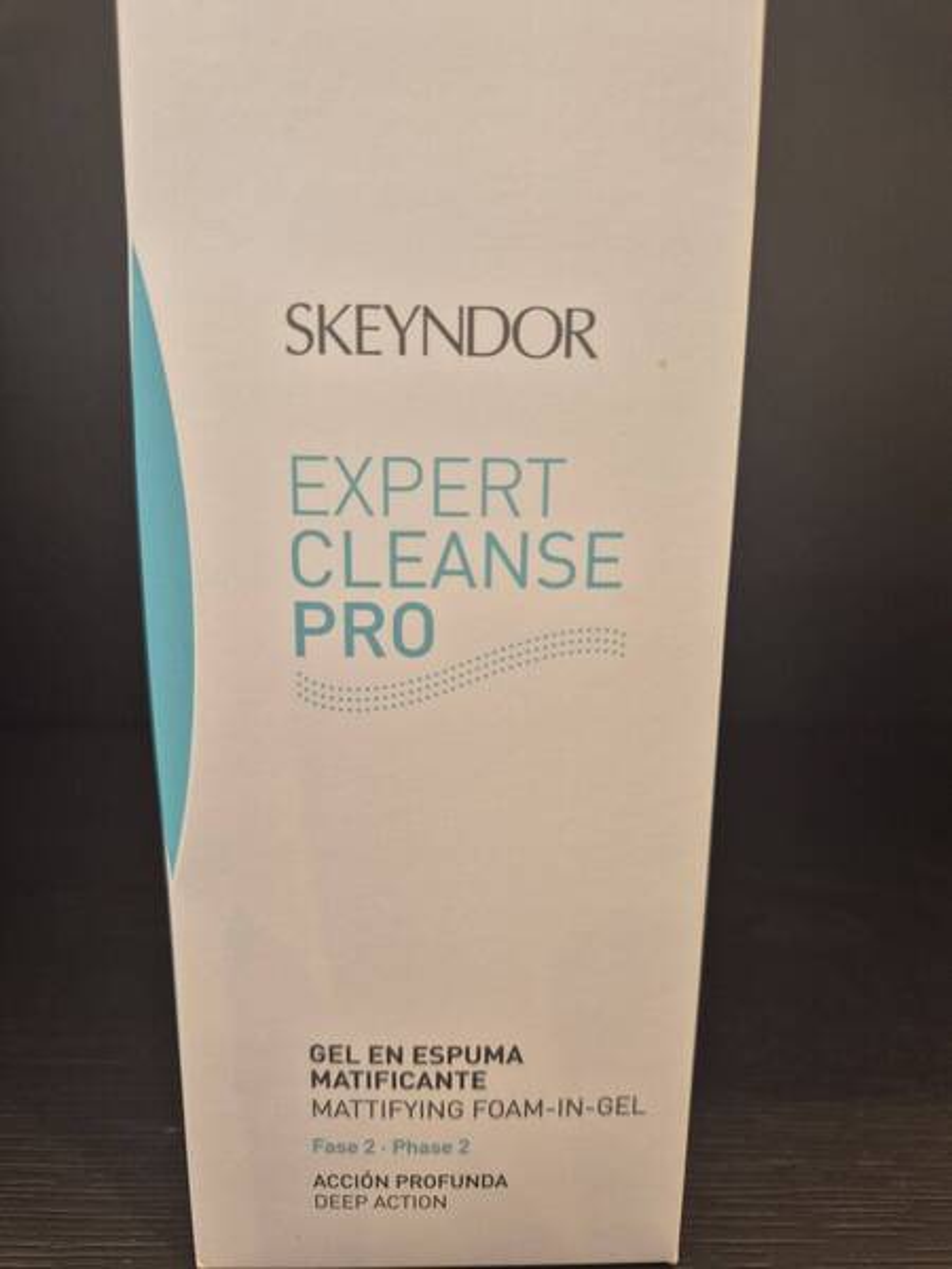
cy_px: 634
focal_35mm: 23
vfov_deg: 73.9
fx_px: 843
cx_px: 476
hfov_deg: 58.9
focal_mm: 5.4
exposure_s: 1/57
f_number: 1.8
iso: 64
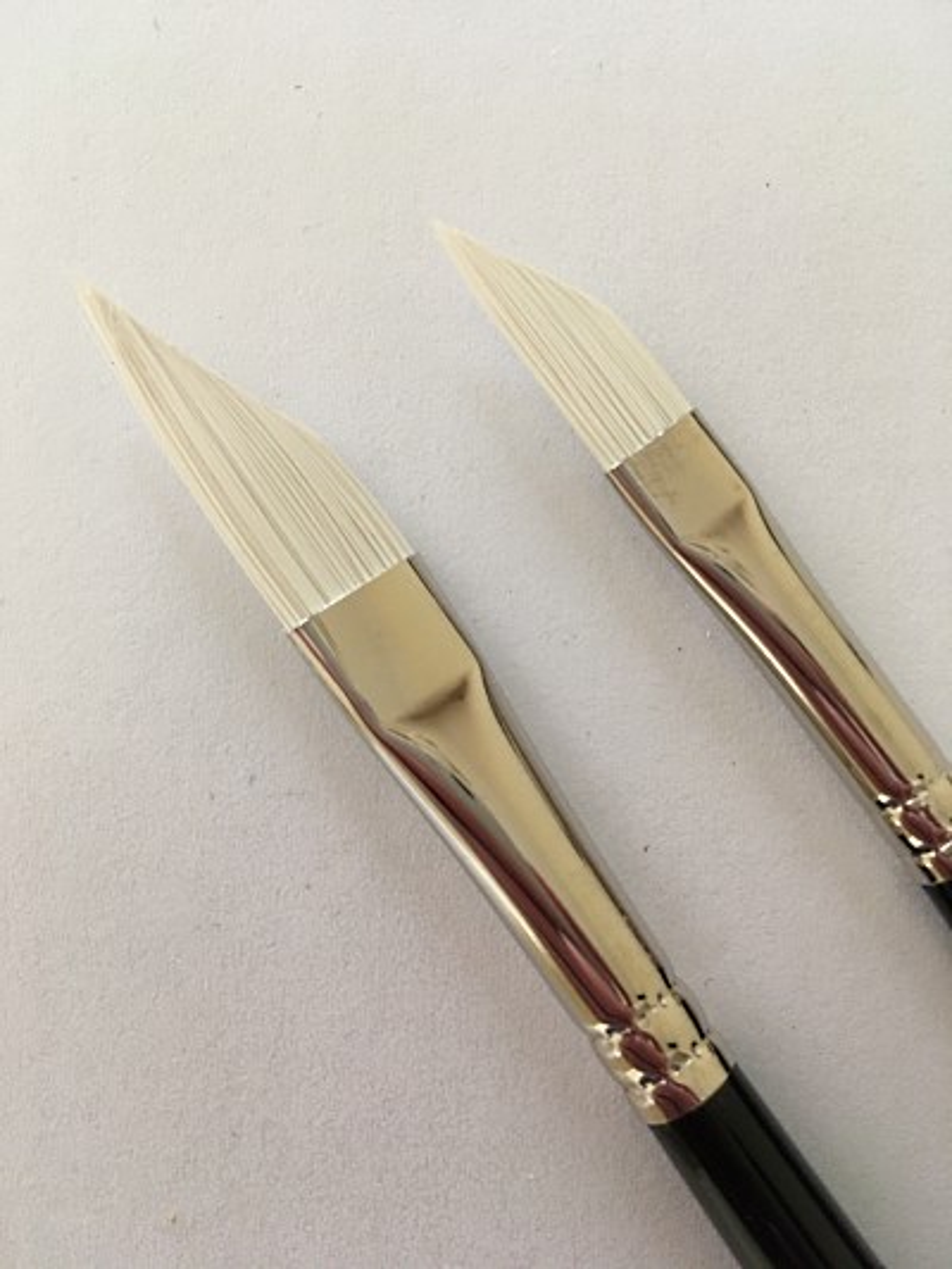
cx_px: 476
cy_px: 634
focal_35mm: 29
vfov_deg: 61.6
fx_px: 1063
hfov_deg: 48.2
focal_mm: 4.15
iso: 160
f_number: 2.2
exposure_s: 1/33
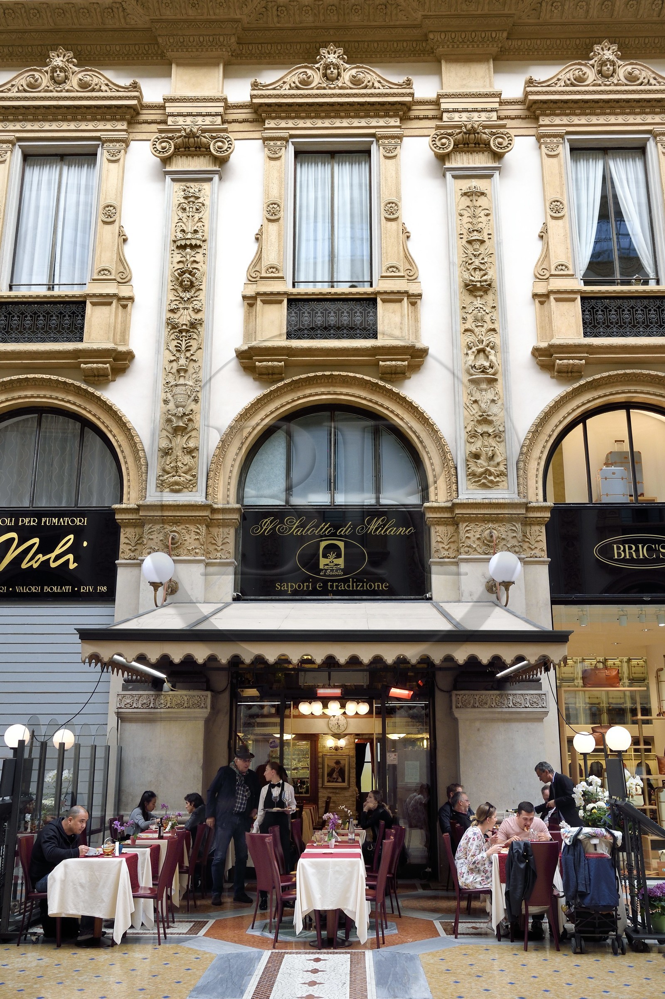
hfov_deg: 38.9
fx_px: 942
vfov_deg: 55.8
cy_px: 500
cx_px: 332
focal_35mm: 34
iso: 800
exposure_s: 1/60
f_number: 10
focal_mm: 34
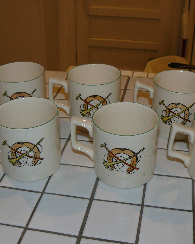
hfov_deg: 29.7
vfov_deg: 36.7
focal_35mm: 51
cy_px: 122
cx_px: 106
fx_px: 368
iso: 100
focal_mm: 6
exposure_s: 1/30
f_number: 2.8
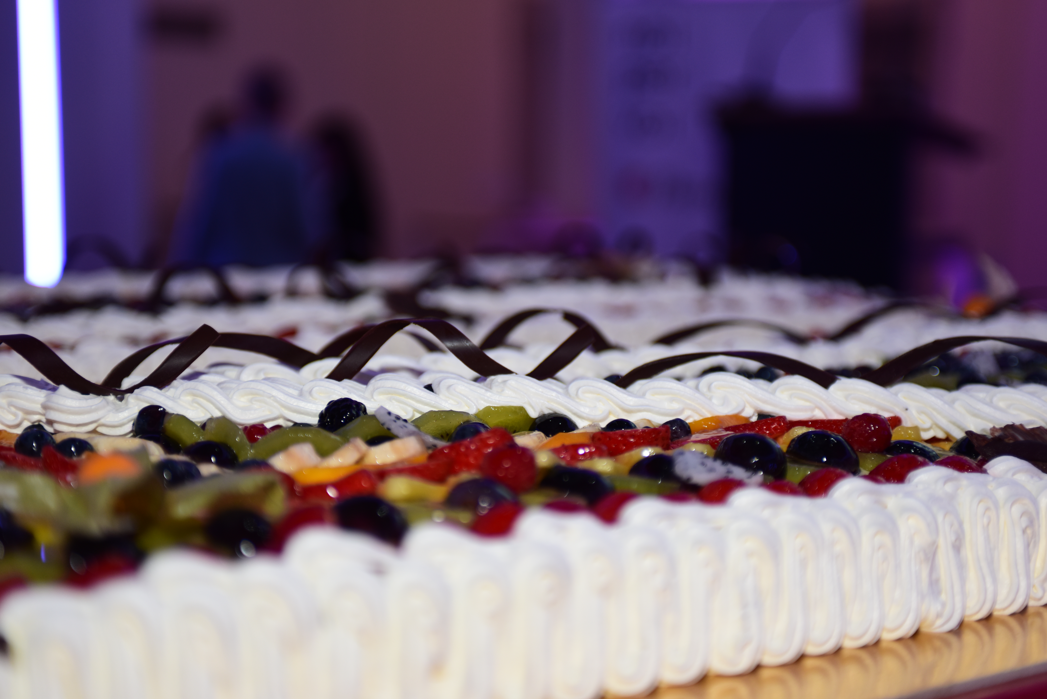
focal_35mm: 56
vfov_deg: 24.2
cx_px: 524
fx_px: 1629
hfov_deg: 35.6
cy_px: 350
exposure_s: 1/80
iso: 500
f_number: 2.8
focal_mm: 56
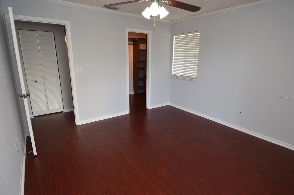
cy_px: 98
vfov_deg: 67.3
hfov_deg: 90.1
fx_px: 147
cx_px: 147
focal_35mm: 18
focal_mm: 12
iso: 400
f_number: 4
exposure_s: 1/60
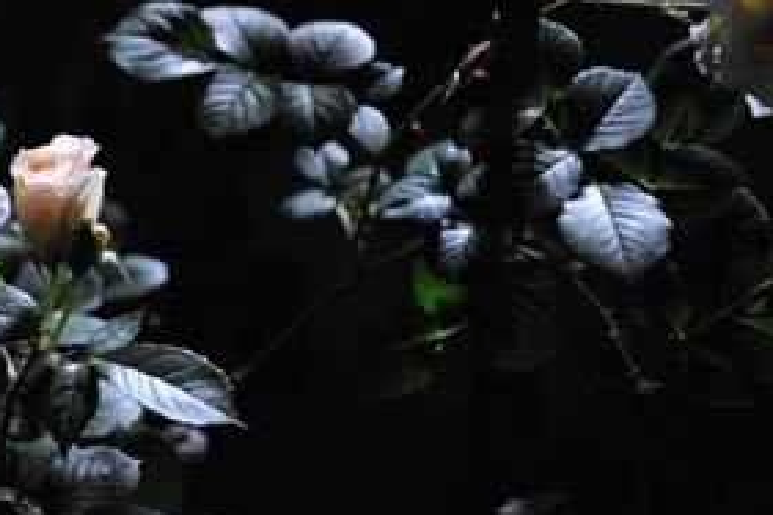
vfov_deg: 10.7
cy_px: 172
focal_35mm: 128
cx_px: -61
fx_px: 2747
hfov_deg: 15.6
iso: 3200
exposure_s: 1/30
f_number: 2
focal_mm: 50
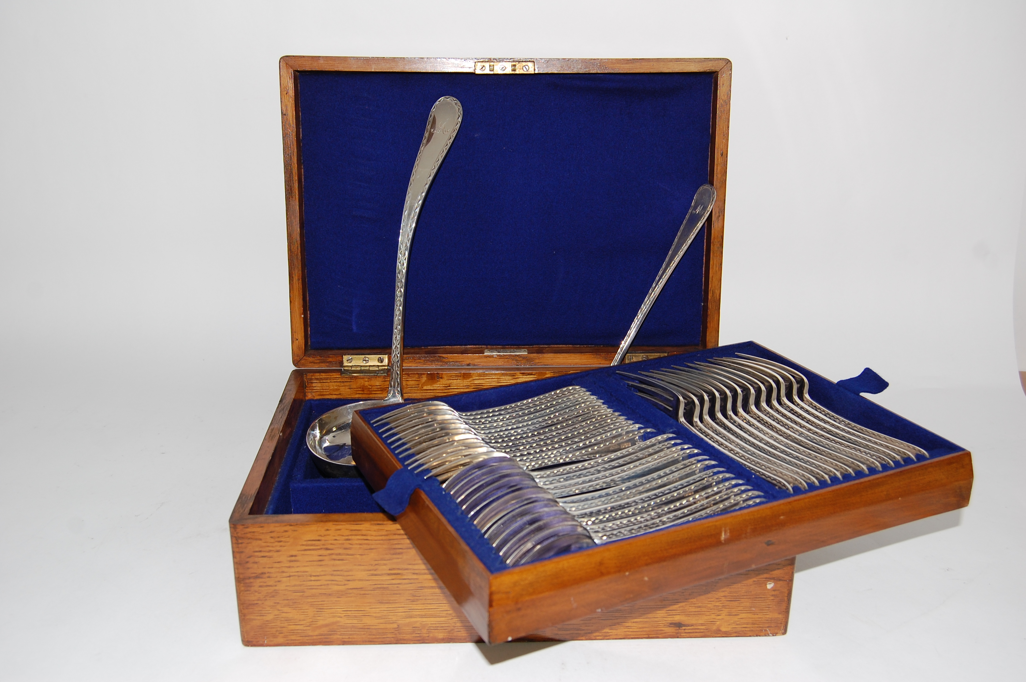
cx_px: 513
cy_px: 341
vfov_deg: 36.8
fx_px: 1025
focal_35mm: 36
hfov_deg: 53.2
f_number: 5.6
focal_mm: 24
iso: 200
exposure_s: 1/125
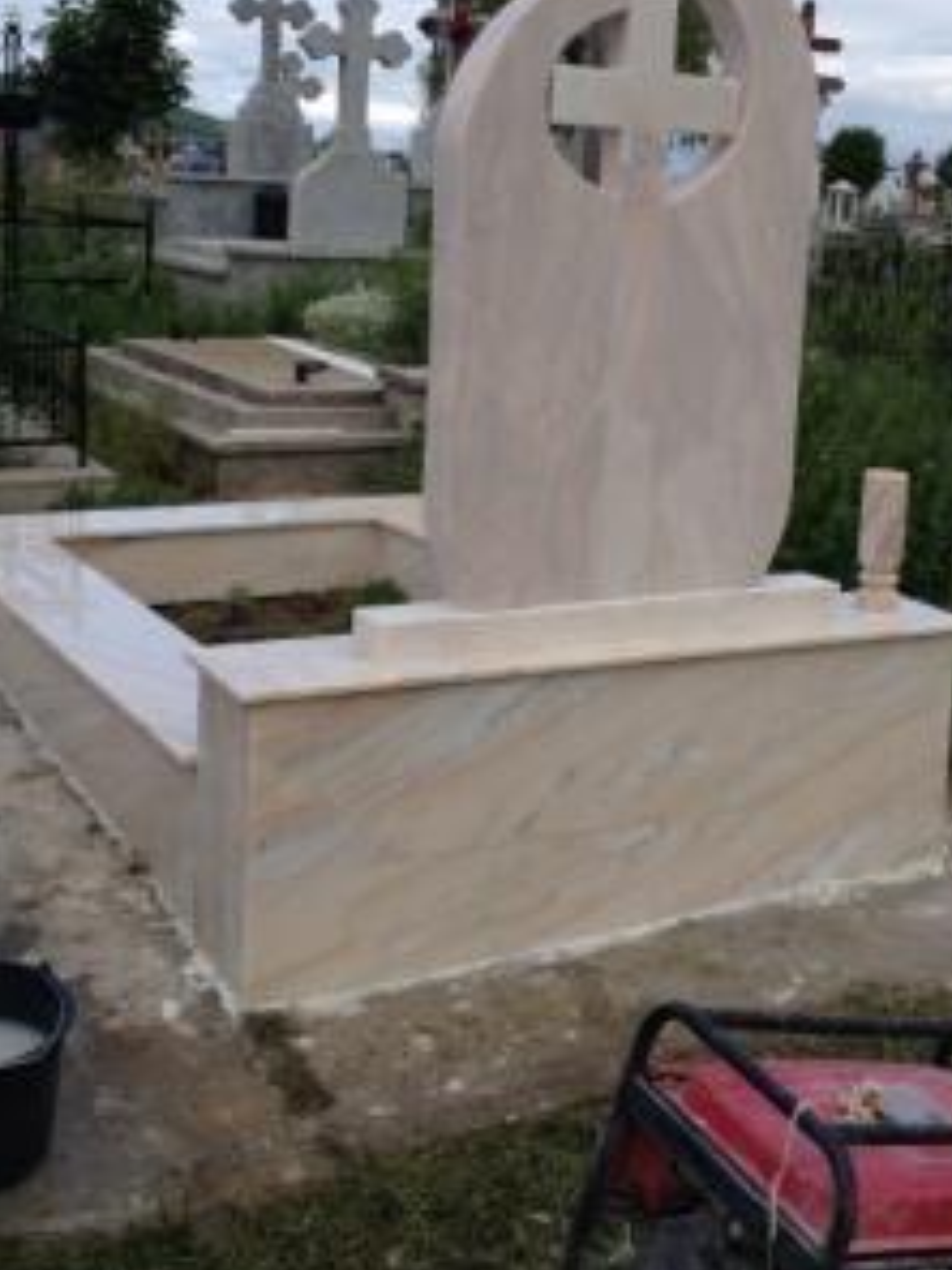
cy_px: 468
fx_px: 1943
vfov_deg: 35.9
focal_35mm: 53
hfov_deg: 27.5
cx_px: 506
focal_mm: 4.28
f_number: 2.4
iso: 50
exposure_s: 1/1416
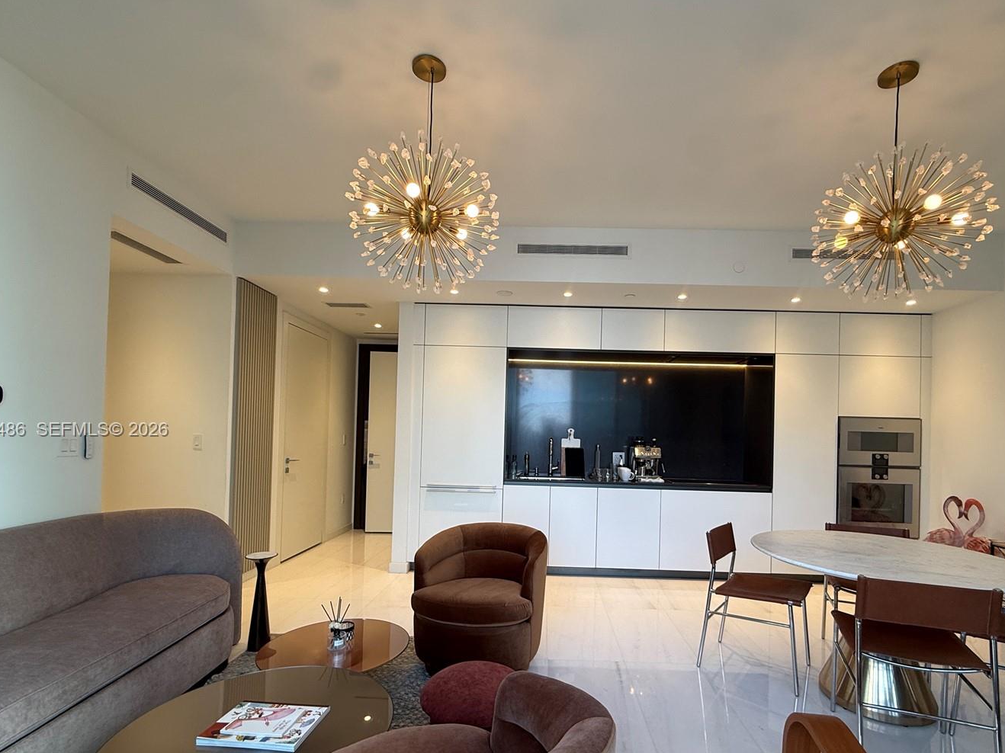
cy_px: 431
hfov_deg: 90.9
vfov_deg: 74.3
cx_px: 541
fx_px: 493
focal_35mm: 17
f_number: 2.2
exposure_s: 1/120
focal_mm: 2.22
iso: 80
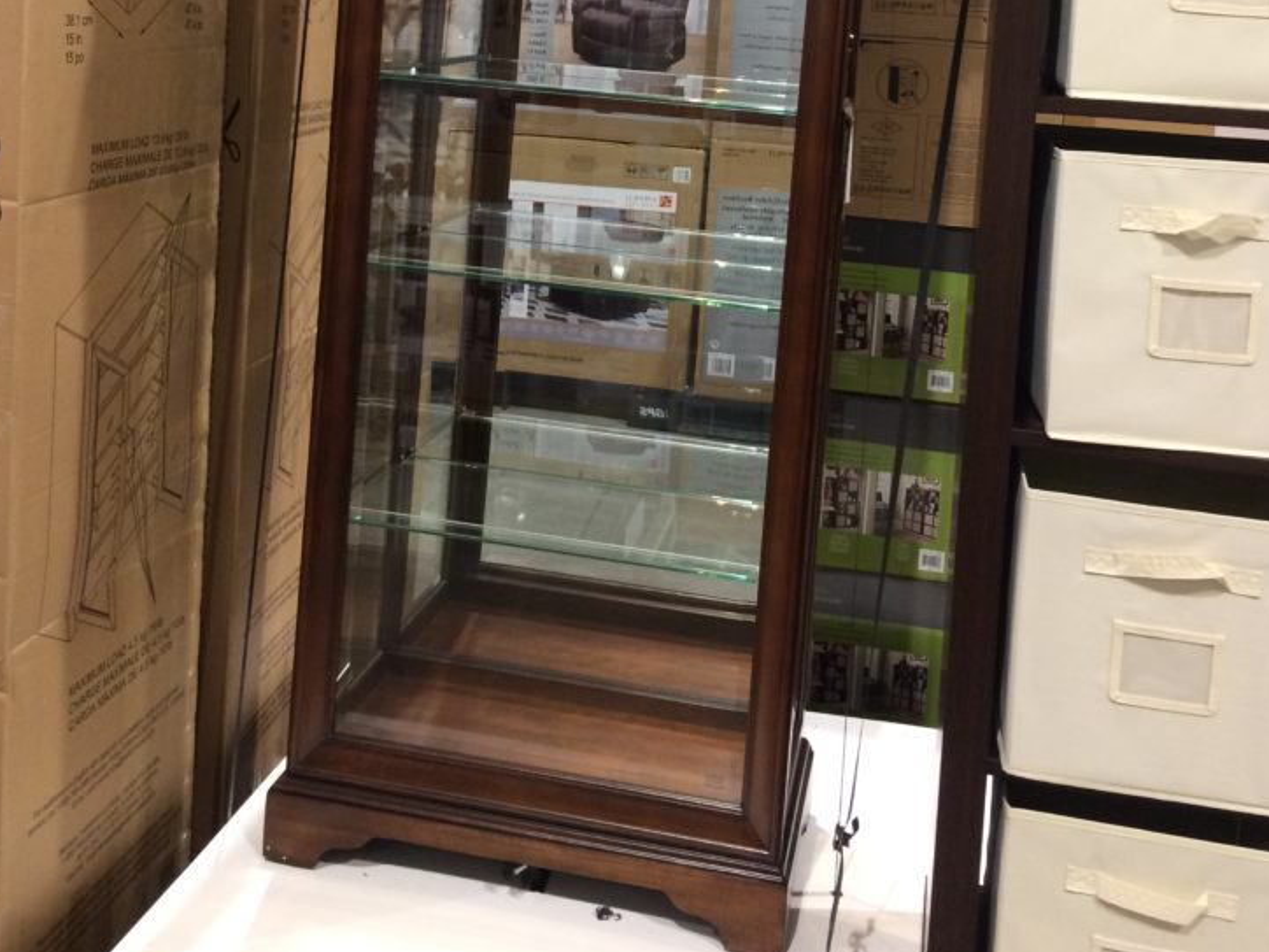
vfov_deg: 33.2
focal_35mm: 41
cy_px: 81
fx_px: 1503
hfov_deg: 45.8
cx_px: 633
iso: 125
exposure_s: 1/30
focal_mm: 4.15
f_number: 2.2
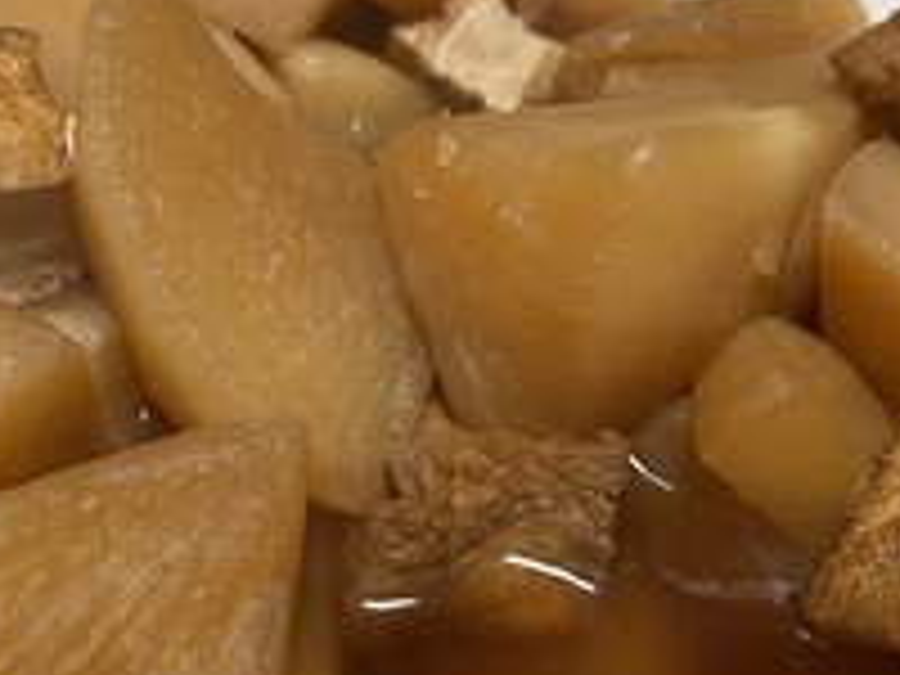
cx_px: 414
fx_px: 1352
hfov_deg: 36.8
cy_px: 374
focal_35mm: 52
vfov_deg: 28.0
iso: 200
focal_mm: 5.7
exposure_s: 1/60
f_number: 1.5
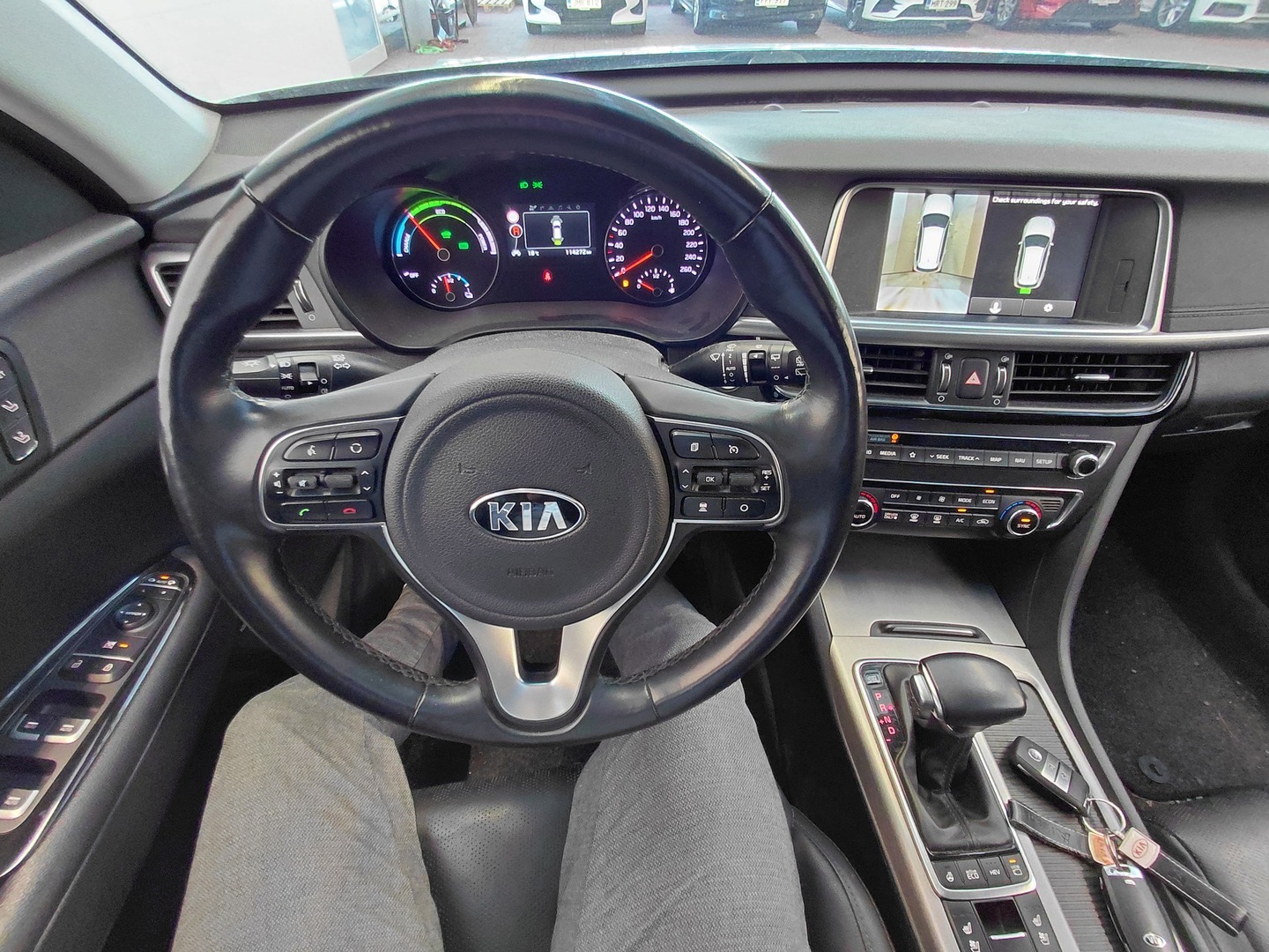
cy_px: 476
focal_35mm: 16
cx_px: 634
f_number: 2.2
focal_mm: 1.64
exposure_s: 1/30
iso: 250
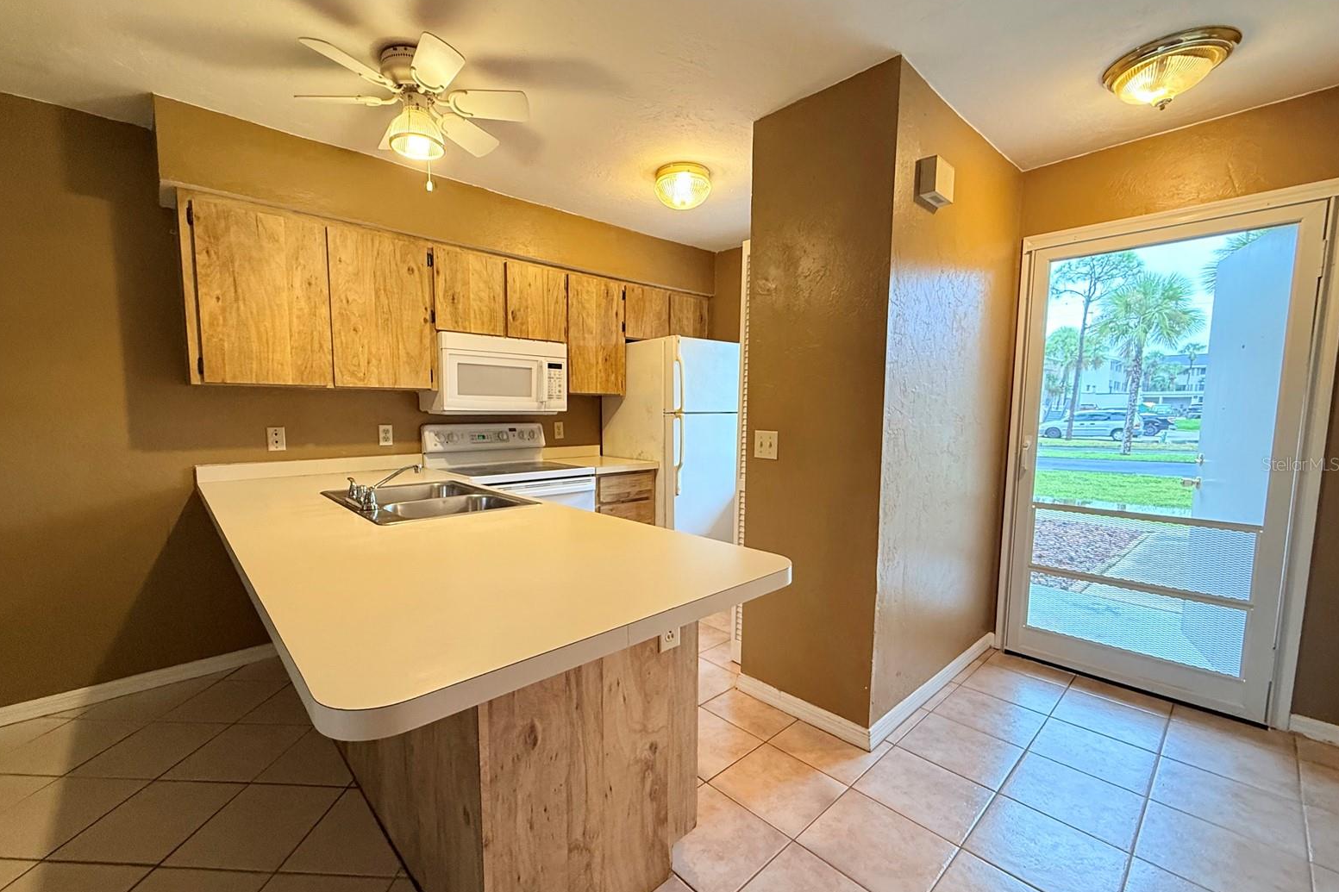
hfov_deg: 100.4
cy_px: 464
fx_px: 558
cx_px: 654
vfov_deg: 77.3
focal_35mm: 15
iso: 250
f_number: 2.2
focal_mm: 2.22
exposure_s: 1/60
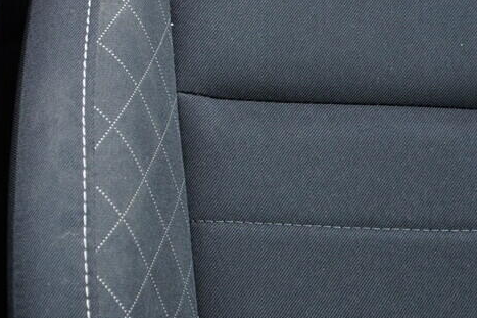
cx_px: -160
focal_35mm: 111
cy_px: -18
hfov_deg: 17.2
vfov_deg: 12.2
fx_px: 1470
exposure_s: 1/40
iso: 400
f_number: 2.8
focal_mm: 24
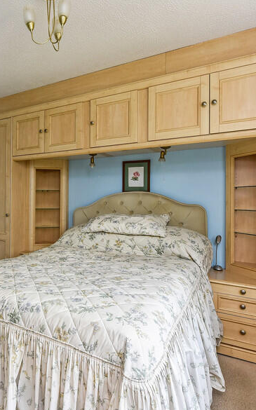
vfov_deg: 72.6
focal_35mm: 25
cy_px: 199
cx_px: 53
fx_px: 279
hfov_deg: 46.8
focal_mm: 14
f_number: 9
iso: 640
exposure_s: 1/15
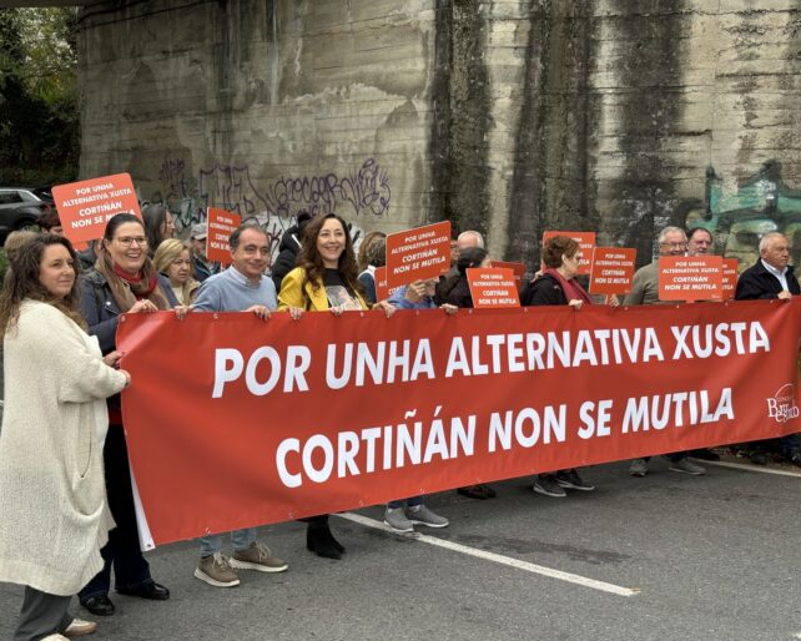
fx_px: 1304
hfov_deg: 34.1
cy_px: 324
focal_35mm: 55
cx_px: 415
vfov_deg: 27.6
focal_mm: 5.96
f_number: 1.6
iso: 50
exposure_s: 1/453
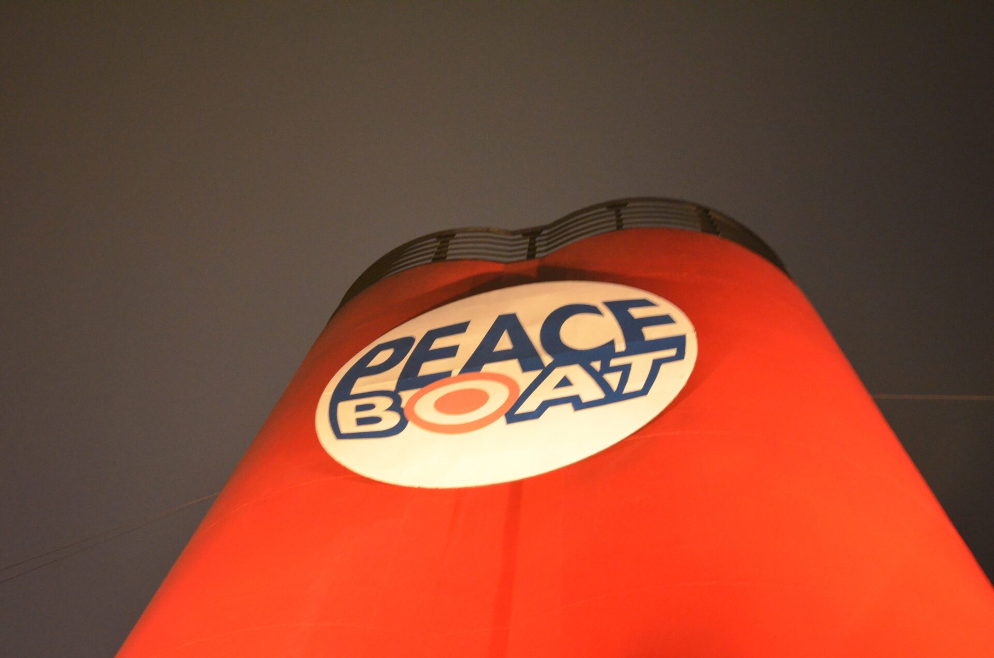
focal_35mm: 30
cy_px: 329
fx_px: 827
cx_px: 497
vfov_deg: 43.4
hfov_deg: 62.0
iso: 3200
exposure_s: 1/6
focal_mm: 20
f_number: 5.6
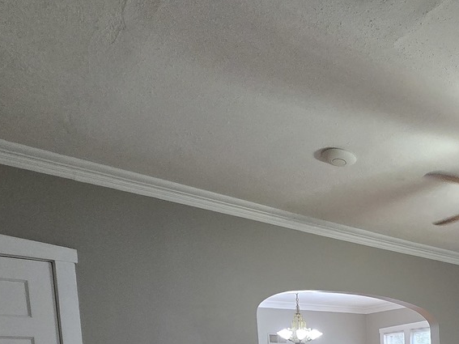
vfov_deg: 34.3
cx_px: 455
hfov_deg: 46.7
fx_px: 437
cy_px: 414
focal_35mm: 33
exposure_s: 1/60
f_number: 2.2
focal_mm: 2.2
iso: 500
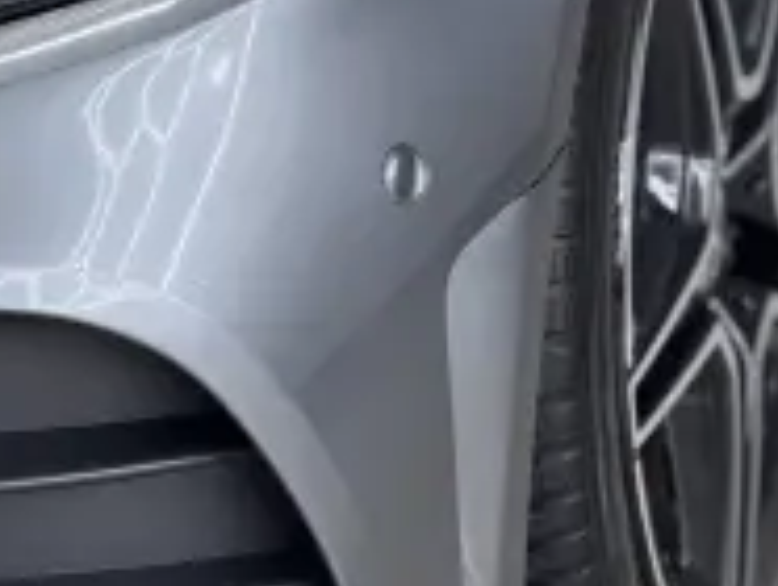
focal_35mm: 232
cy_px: 289
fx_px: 5221
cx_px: 510
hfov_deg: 8.5
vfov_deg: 6.4
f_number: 2.8
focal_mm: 15.66
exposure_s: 1/100
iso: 400
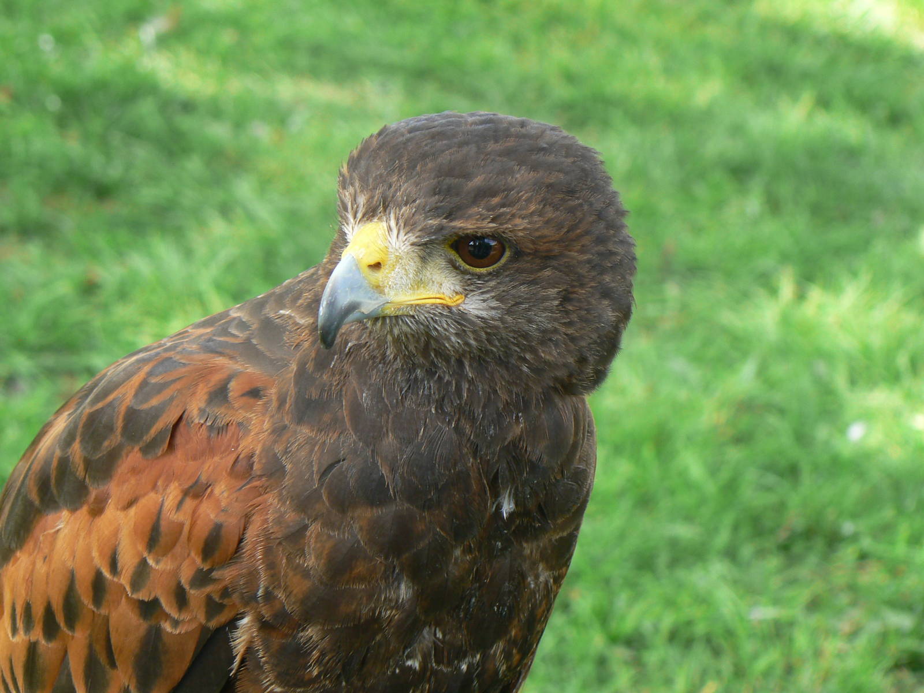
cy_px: 346
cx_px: 462
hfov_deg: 15.2
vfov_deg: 11.4
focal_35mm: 130
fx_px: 3470
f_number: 3.6
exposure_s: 1/60
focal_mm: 21.6
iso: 80
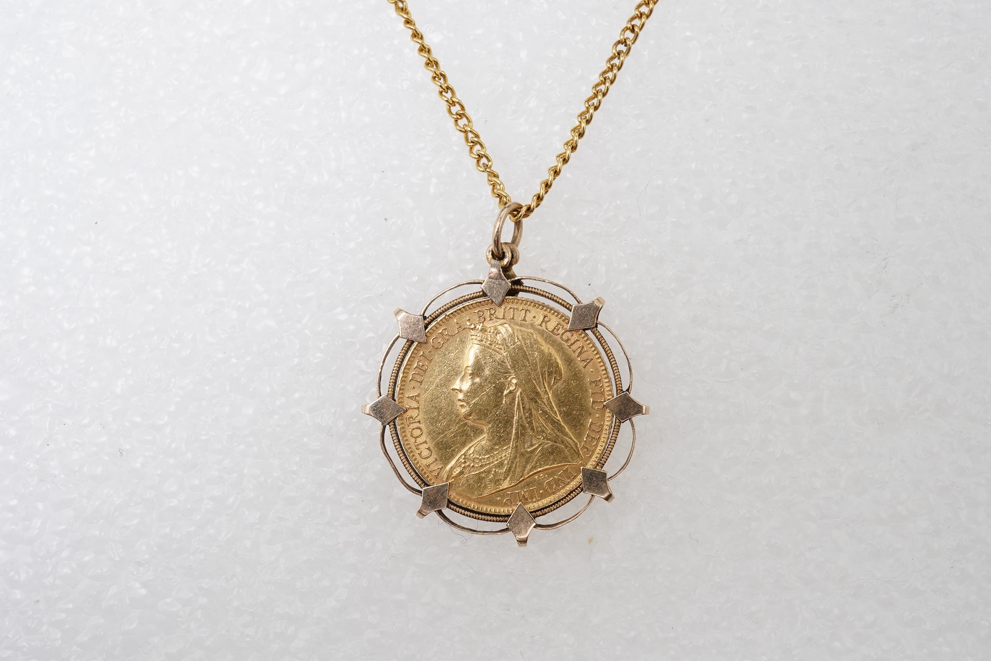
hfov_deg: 43.6
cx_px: 496
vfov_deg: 29.9
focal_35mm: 45
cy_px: 330
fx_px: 1239
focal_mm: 30
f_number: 18
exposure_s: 1/125
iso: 500
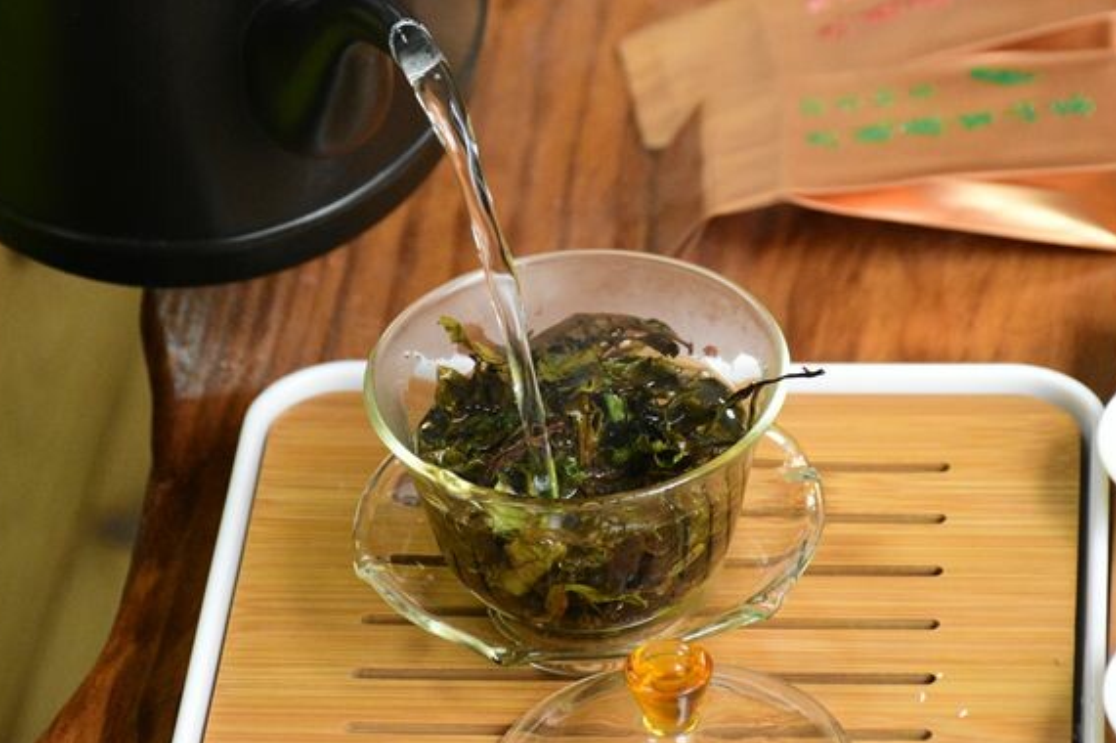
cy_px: 269
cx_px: 596
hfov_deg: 10.3
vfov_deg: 6.9
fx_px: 6187
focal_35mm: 200
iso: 2500
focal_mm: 95
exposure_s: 1/160
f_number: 5.6
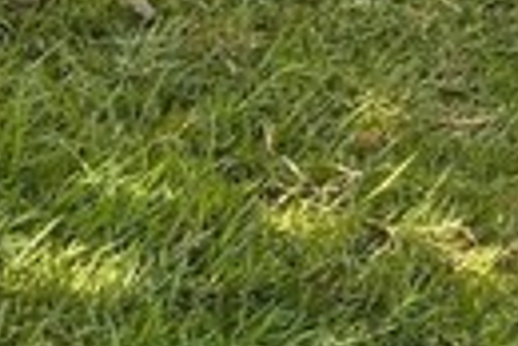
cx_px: 807
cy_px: -205
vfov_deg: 7.1
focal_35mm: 190
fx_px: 2737
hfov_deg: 10.4
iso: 32
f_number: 1.6
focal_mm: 5.96
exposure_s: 1/393
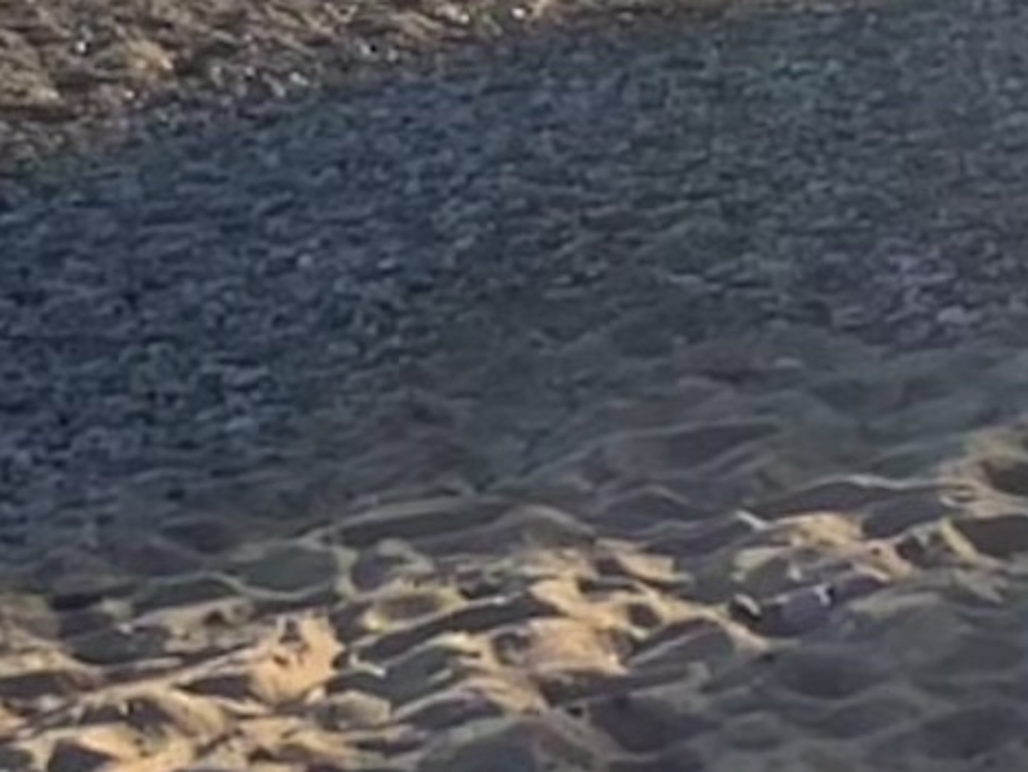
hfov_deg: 10.7
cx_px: 492
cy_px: -157
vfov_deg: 8.0
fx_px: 5495
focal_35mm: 185
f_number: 2.2
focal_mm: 2.87
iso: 20
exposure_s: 1/653
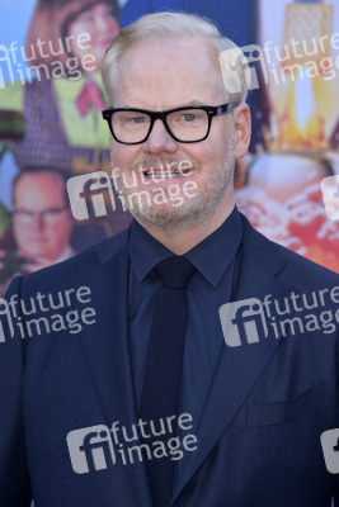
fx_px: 1905
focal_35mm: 135
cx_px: 170
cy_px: 254
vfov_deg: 15.2
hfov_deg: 10.2
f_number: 6.3
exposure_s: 1/250
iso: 320
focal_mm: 135
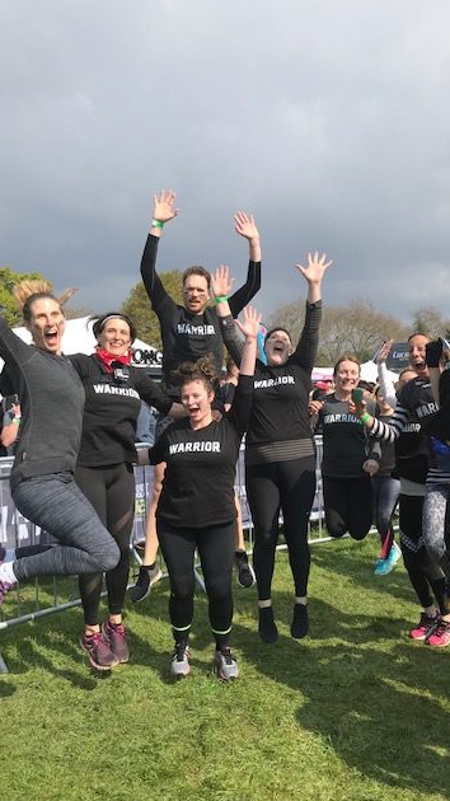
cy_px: 400
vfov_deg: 62.6
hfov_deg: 37.6
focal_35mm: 31
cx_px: 268
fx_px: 658
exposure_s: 1/2227
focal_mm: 3.99
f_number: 1.8
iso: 20
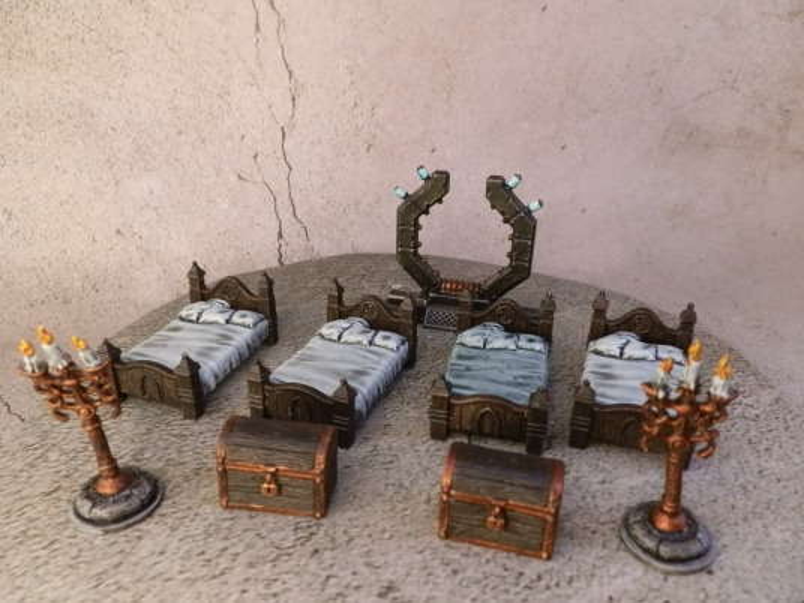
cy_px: 302
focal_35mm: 28
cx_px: 402
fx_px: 650
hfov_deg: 63.4
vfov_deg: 49.7
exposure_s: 1/125
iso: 400
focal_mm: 5
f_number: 3.1
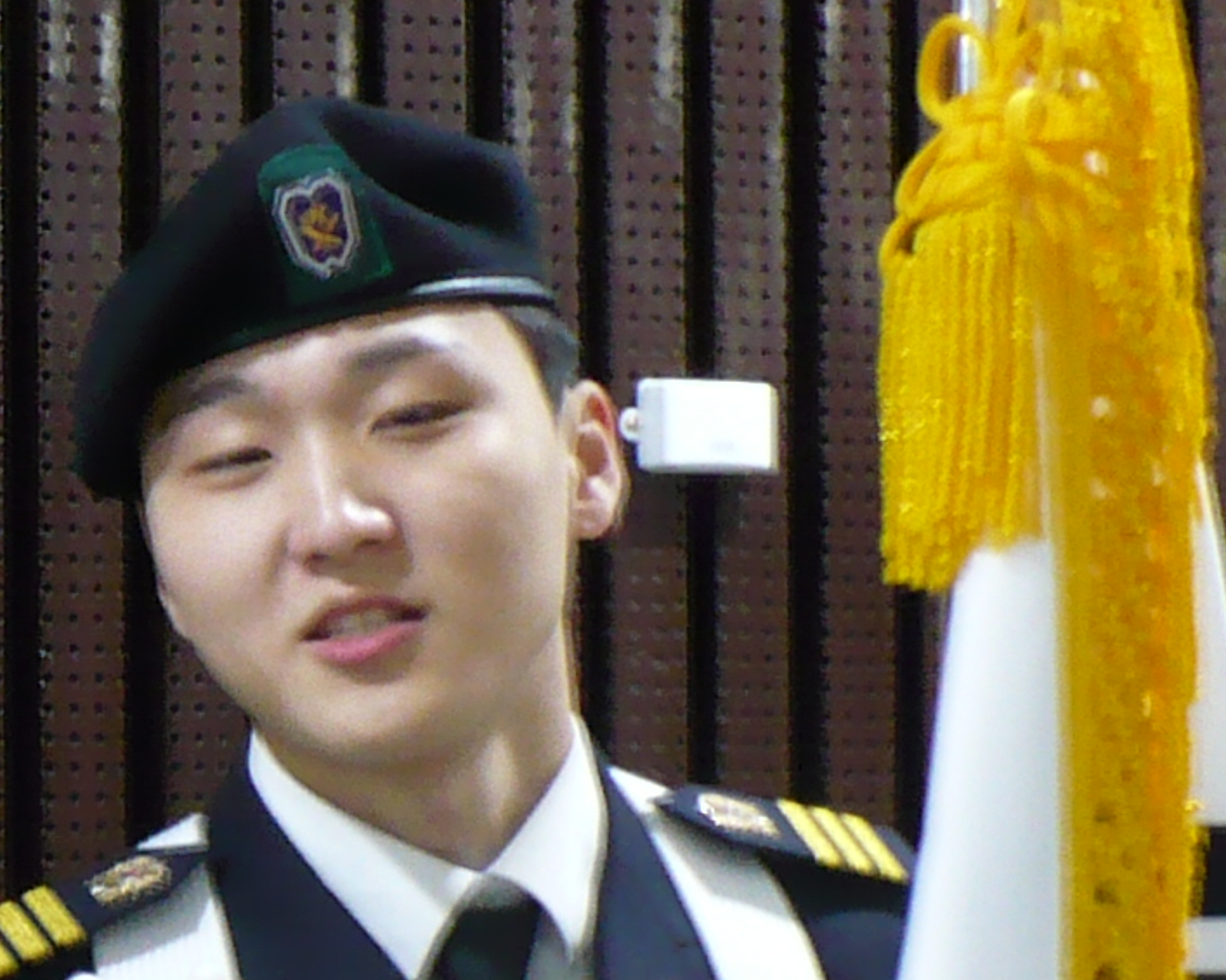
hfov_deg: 12.1
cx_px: -10
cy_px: 1108
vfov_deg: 9.7
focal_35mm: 157
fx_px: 5694
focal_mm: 6.1
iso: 200
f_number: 2.8
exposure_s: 1/8
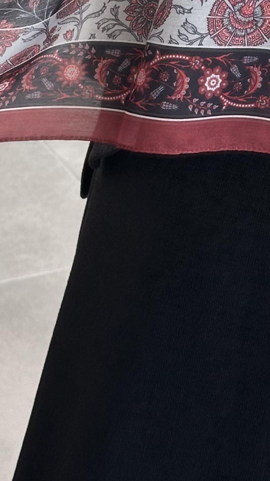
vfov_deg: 14.3
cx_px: 101
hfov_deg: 8.5
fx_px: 1820
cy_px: -172
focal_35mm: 143
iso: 50
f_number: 1.78
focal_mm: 6.86
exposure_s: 1/178
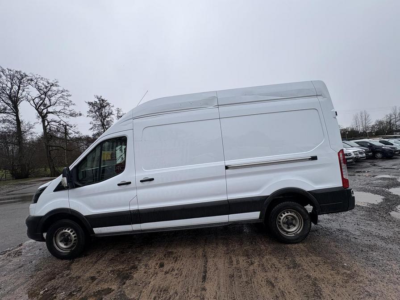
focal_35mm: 14
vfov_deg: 85.7
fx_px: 162
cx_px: 200
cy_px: 150
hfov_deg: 102.1
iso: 50
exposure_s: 1/968
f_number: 2.2
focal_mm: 2.22
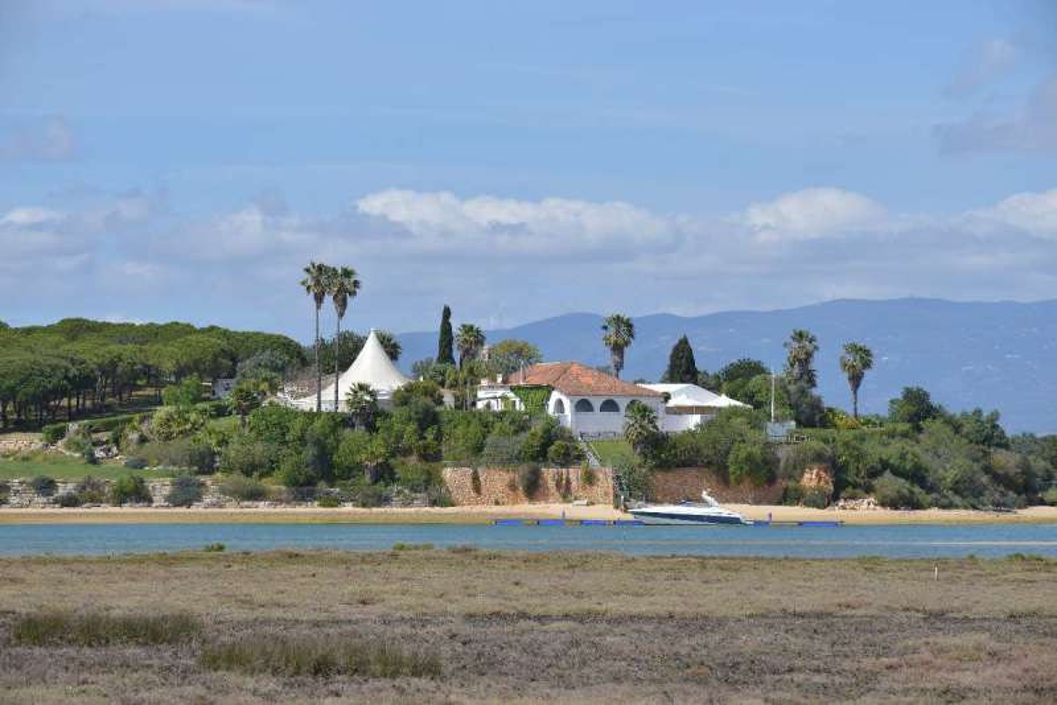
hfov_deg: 13.7
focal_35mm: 150
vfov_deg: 9.2
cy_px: 352
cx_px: 528
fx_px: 4406
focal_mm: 150
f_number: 9
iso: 125
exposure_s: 1/400
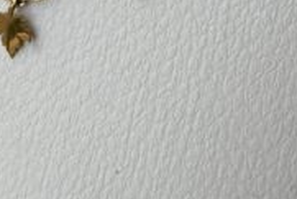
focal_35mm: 184
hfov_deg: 11.2
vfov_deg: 7.1
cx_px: 110
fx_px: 1519
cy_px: -274
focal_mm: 6.76
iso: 50
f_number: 1.78
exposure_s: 1/135
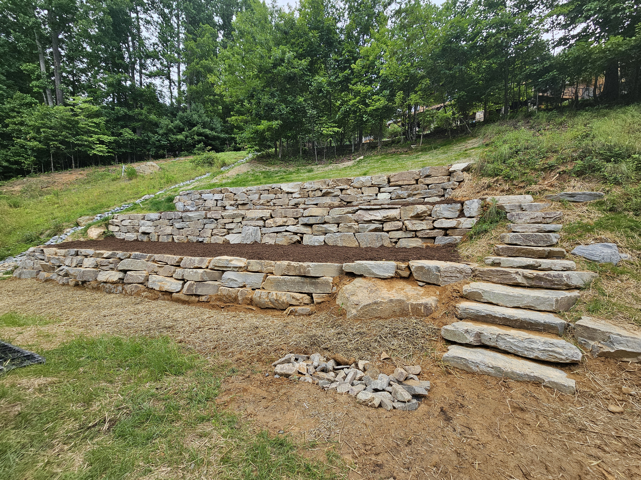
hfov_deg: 106.2
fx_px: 241
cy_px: 240
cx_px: 320
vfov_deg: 89.9
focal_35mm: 13
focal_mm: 2.2
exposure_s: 1/310
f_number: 2.2
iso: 50
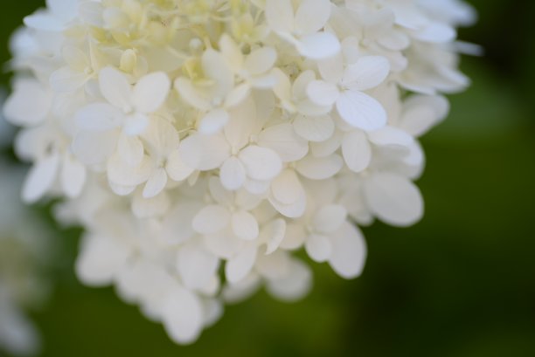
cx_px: 268
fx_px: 1368
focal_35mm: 92
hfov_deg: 22.1
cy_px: 178
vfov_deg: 14.9
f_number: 4
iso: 100
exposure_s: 1/200
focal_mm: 92
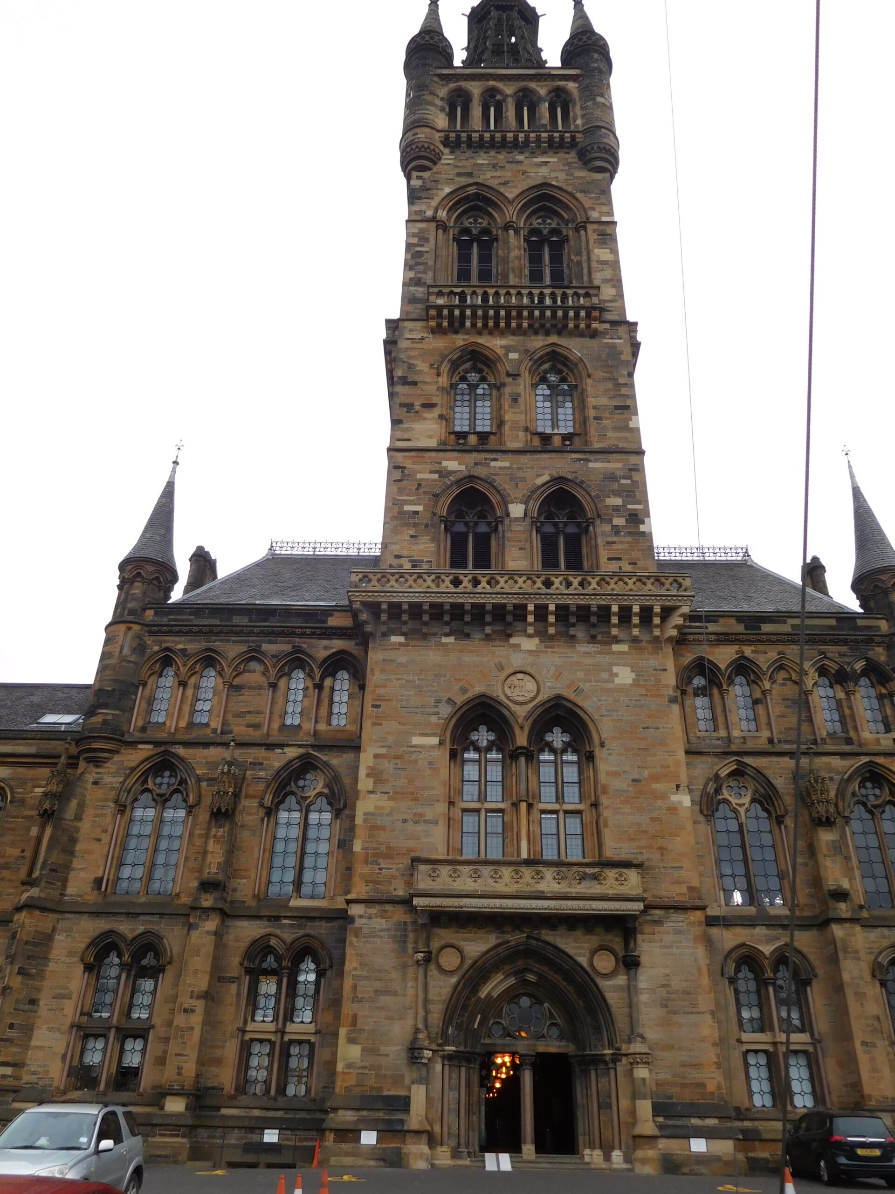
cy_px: 597
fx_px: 862
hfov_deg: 54.9
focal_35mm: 25
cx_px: 448
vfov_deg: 69.4
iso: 125
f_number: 3.4
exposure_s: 1/200
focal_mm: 4.5
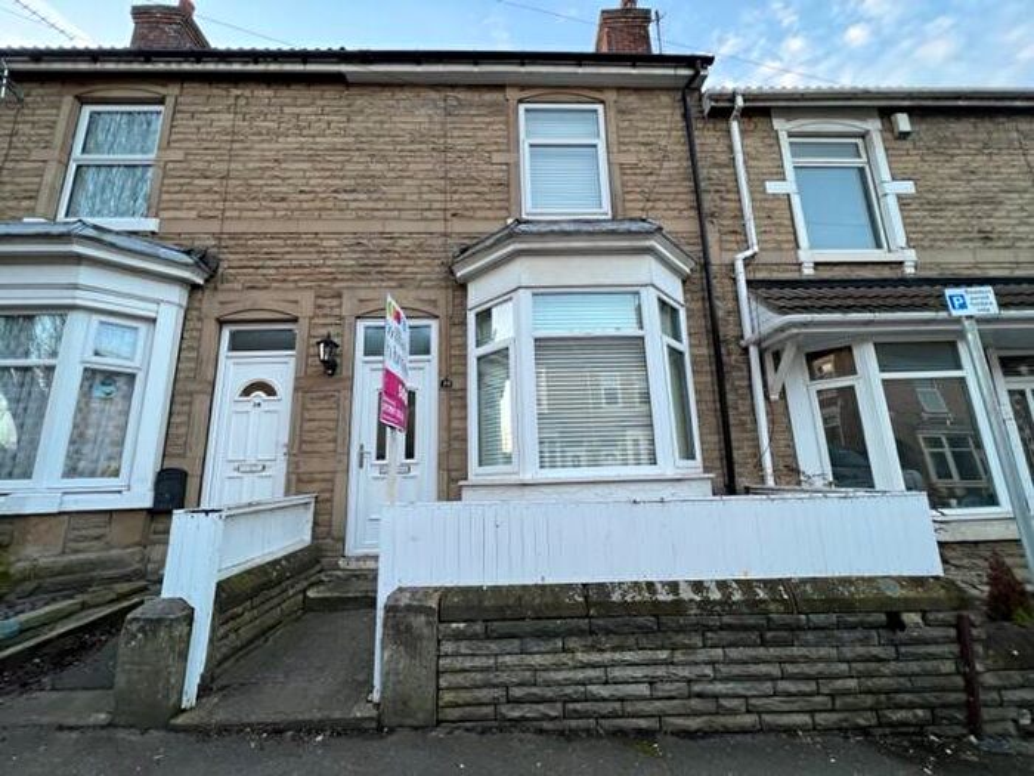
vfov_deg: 89.9
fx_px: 388
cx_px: 517
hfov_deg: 106.2
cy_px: 388
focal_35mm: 13
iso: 50
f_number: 1.8
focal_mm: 1.57
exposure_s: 1/99
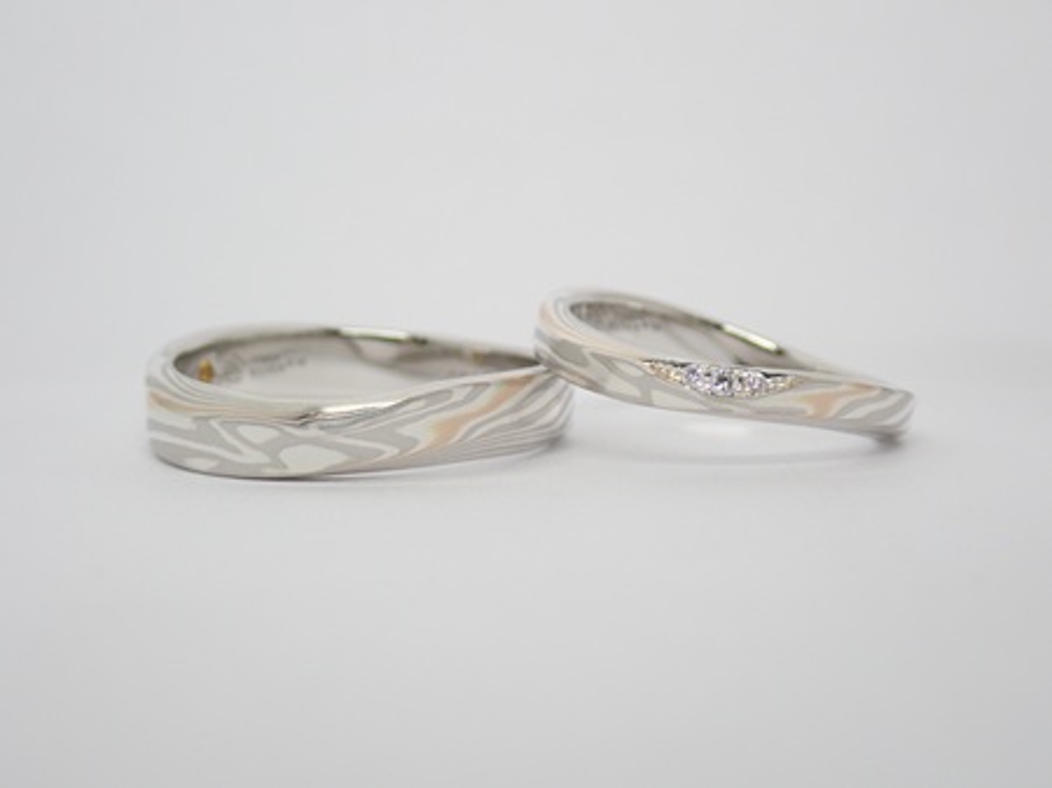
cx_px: 526
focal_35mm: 77
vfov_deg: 19.1
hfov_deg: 25.3
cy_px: 394
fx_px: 2339
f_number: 4.1
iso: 200
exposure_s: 1/160
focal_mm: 13.65
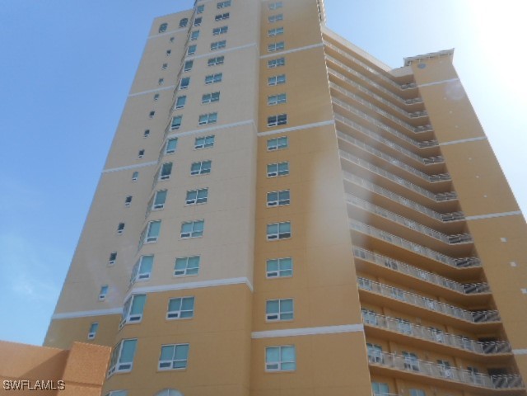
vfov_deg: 54.9
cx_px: 264
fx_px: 381
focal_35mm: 25
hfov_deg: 69.4
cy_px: 198
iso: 80
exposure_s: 1/640
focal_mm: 4.5
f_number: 3.7
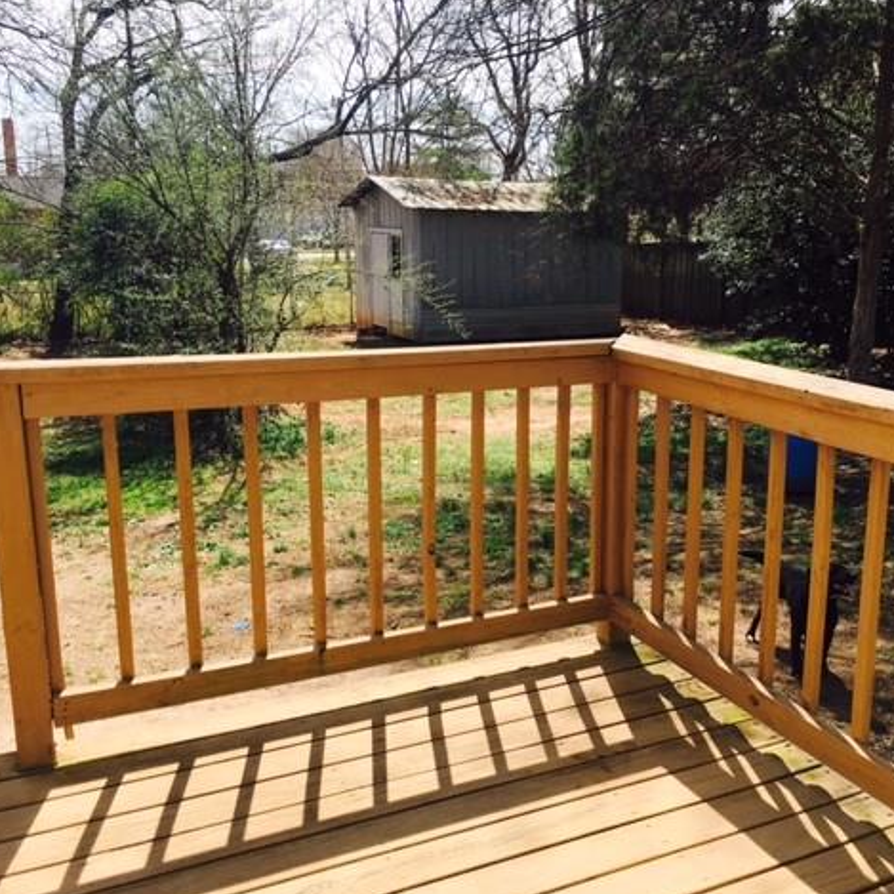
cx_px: 539
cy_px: 446
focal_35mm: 35
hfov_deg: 46.9
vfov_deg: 47.2
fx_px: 1023
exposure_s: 1/864
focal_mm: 4.15
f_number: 2.2
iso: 25
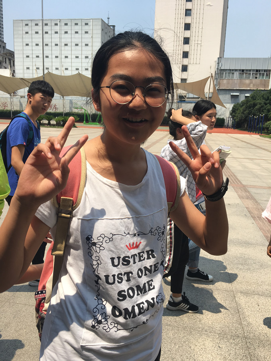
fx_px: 303
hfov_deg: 48.2
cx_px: 136
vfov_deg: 61.6
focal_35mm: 29
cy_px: 180
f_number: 2.2
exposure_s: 1/1202
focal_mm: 4.15
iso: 25
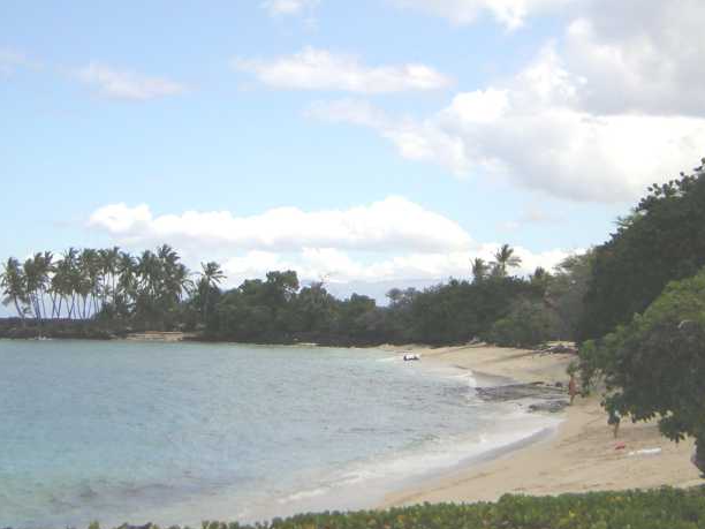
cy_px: 267
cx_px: 355
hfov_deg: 26.0
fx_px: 1527
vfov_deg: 19.6
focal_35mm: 75
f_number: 3.8
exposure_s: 1/916
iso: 50
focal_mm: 9.6
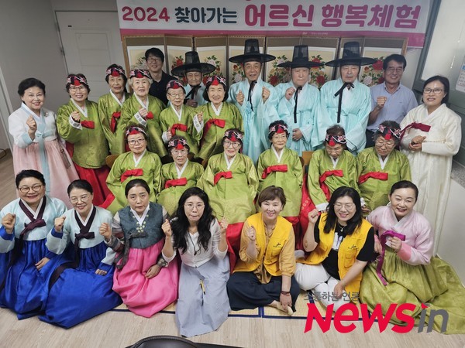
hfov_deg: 73.9
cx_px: 232
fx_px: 309
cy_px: 174
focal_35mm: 23
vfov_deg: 58.9
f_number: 1.7
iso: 200
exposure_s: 1/120
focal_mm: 6.3
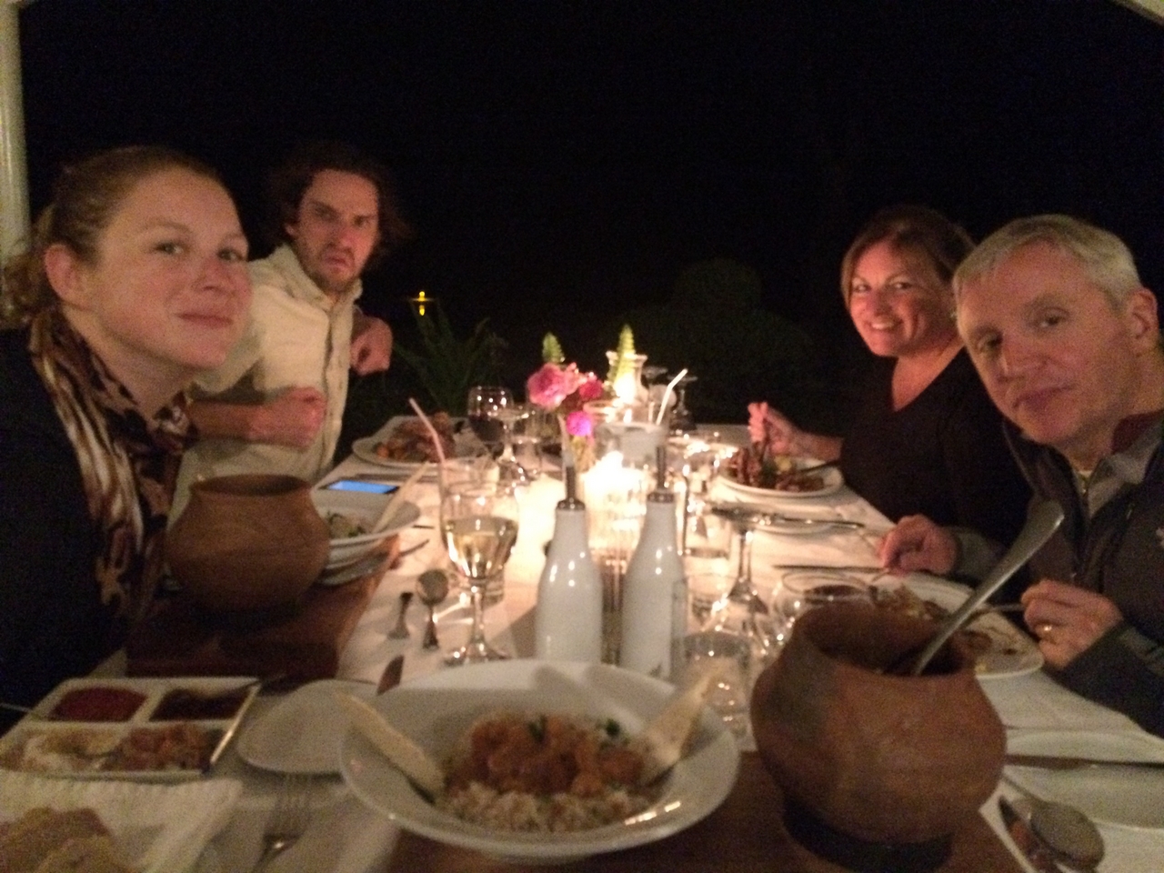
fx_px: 975
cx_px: 582
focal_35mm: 29
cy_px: 436
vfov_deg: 48.2
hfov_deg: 61.7
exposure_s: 1/17
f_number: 2.2
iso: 1600
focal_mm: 4.15
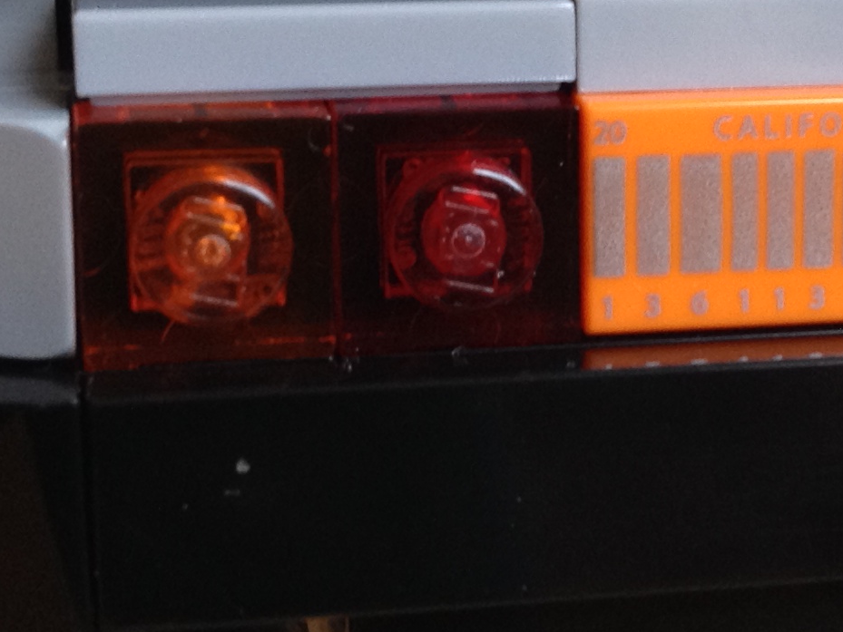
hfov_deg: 15.8
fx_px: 2996
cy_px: 294
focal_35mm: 123
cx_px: 812
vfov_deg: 12.1
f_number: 2.4
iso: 100
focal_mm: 4.28
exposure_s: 1/20
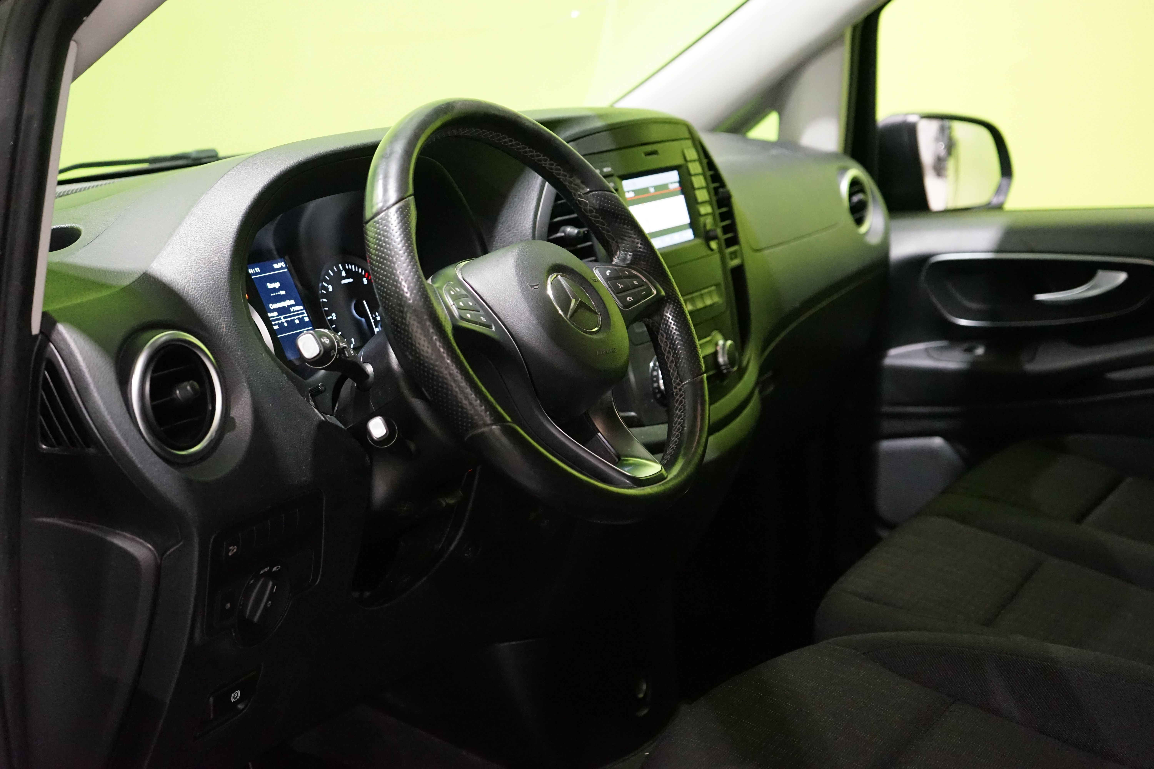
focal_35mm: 48
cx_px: 577
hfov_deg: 41.1
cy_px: 384
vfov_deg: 28.1
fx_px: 1539
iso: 6400
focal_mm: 48
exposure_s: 1/60
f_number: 4.5
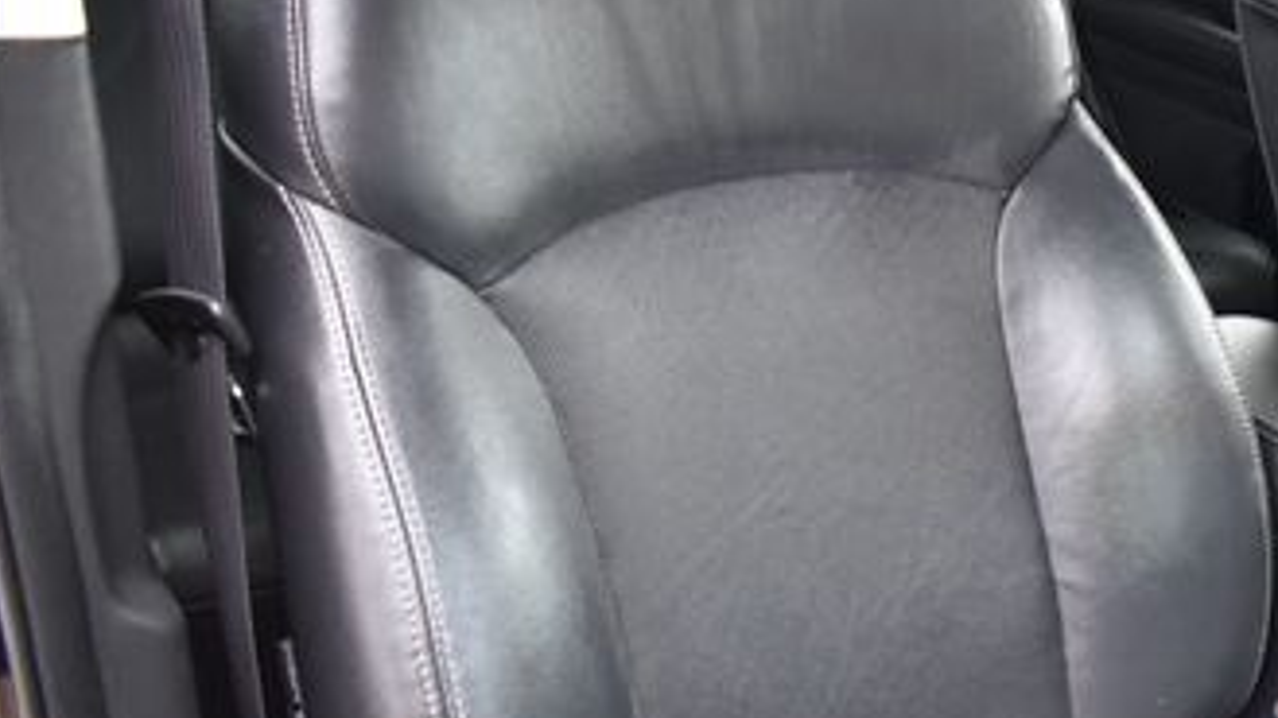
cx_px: 1158
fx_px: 1864
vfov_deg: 21.7
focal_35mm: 55
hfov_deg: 35.5
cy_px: 237
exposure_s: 1/125
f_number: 4.5
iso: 800
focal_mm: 18
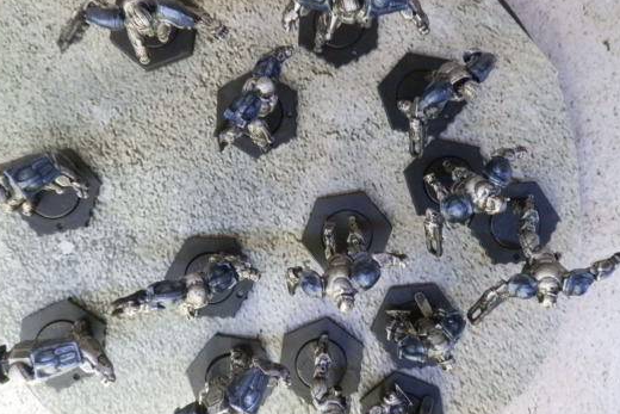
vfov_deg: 43.6
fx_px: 517
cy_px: 206
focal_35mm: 30
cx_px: 304
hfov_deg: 61.9
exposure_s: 1/60
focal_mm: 5
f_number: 3.1
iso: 400
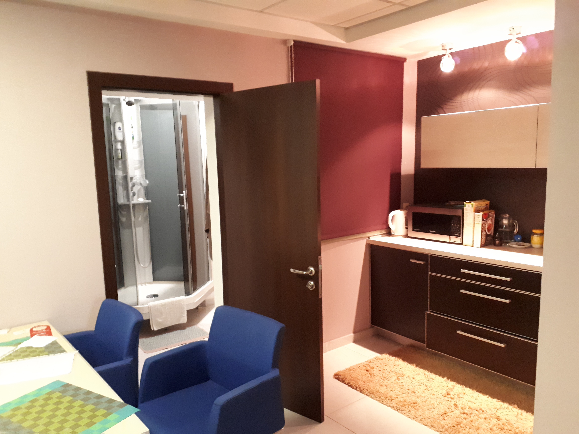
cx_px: 290
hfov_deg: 65.3
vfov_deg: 51.4
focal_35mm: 27
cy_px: 217
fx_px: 452
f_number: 1.9
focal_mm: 3.6
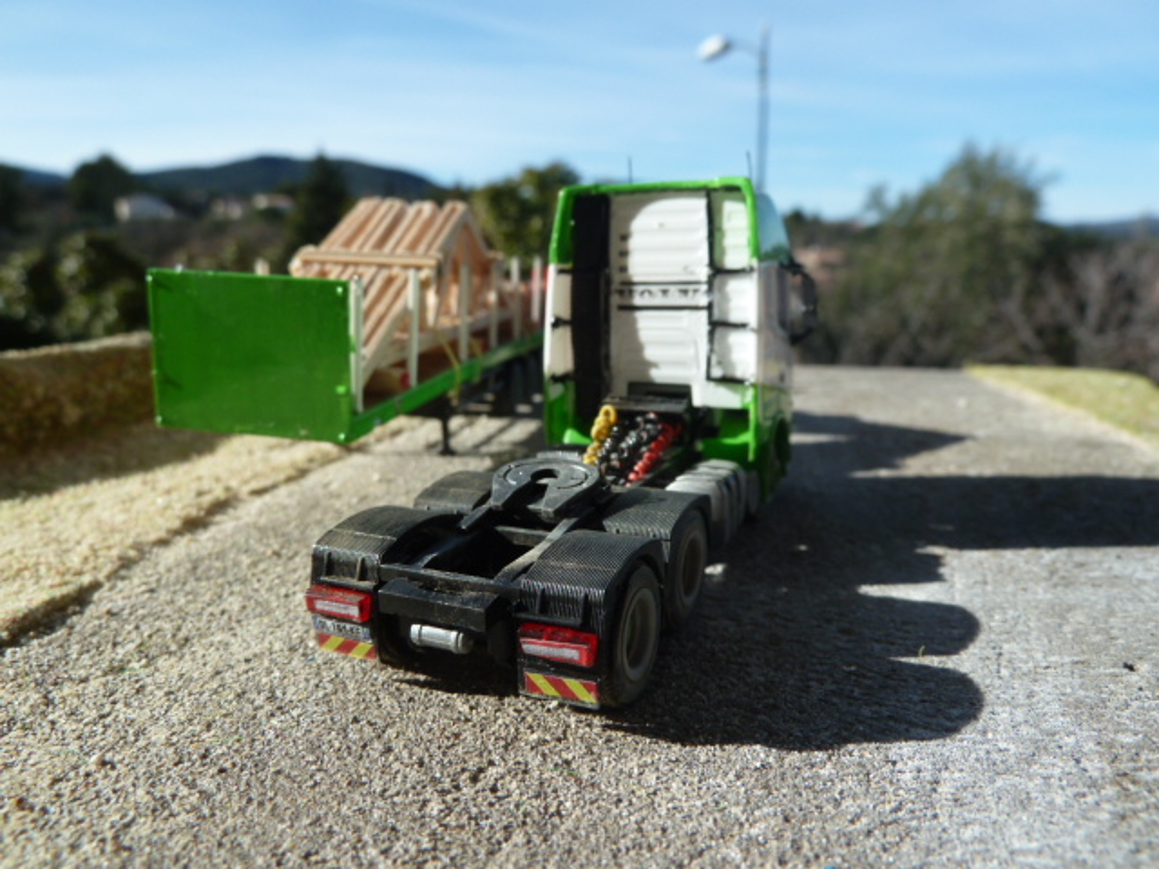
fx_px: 837
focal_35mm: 25
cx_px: 580
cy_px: 434
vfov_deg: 54.9
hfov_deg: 69.4
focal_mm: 4.1
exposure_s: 1/500
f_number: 4
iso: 80
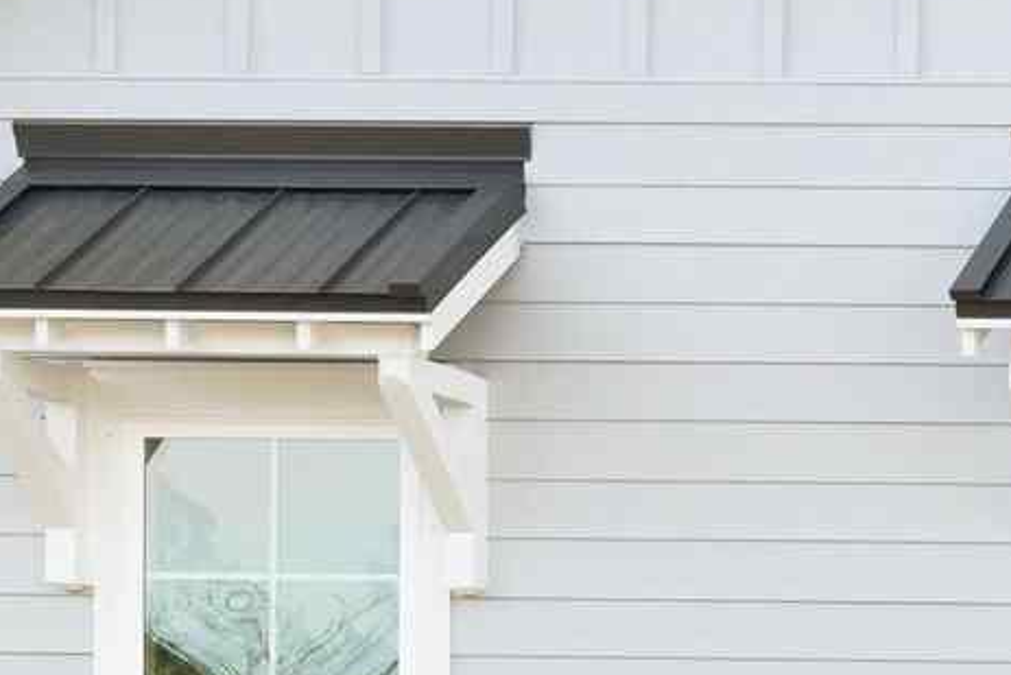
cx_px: 2232
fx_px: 3633
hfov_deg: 13.0
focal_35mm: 129
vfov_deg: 10.3
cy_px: 1014
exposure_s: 1/100
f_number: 11
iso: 400
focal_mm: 19.5
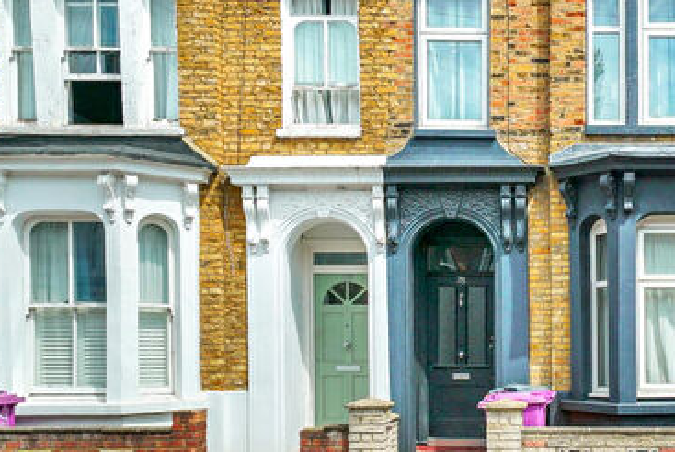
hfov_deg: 44.2
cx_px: 603
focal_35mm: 40
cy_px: 134
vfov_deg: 33.1
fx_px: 751
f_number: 8
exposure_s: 1/2500
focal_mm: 21
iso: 500
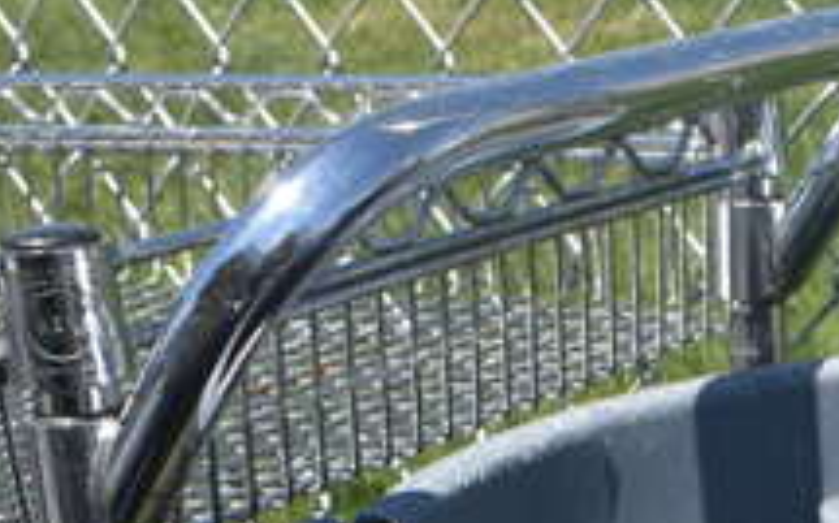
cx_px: 1046
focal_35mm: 117
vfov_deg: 10.1
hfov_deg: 16.9
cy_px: 1146
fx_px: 2673
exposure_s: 1/320
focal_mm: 18
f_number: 7.1
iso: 100
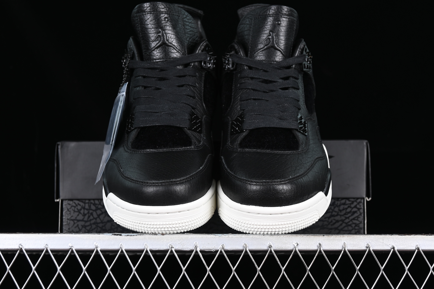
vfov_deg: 18.2
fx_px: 904
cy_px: 144
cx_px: 217
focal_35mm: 75
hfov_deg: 27.0
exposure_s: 1/60
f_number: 6.3
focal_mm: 50
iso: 160
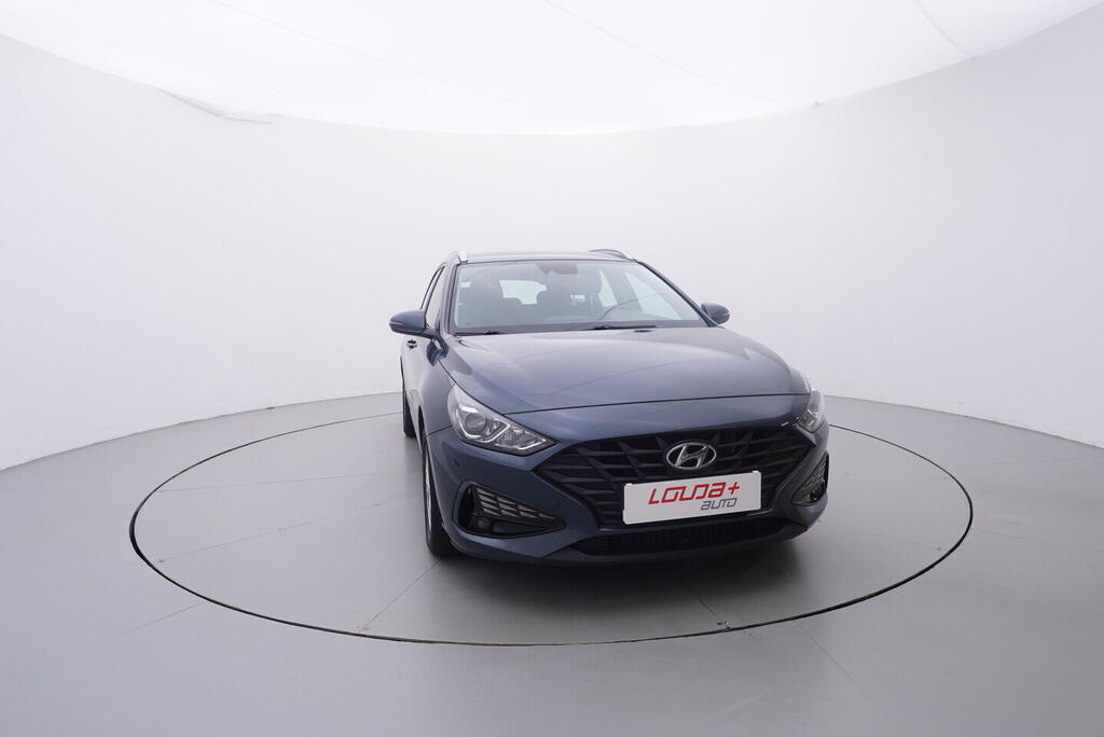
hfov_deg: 77.3
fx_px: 690
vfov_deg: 56.2
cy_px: 368
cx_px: 552
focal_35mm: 22
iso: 200
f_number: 5
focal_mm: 15
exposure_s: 1/80
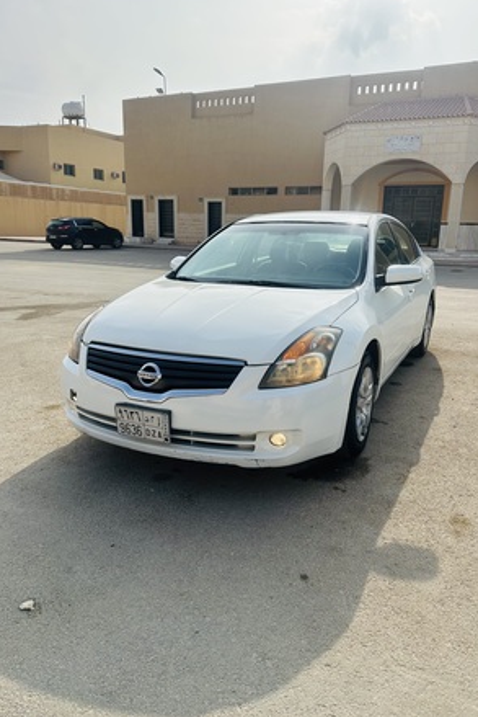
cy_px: 355
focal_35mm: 26
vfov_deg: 69.4
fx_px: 517
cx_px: 252
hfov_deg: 49.6
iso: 80
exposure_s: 1/7576
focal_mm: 6.86
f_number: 1.78
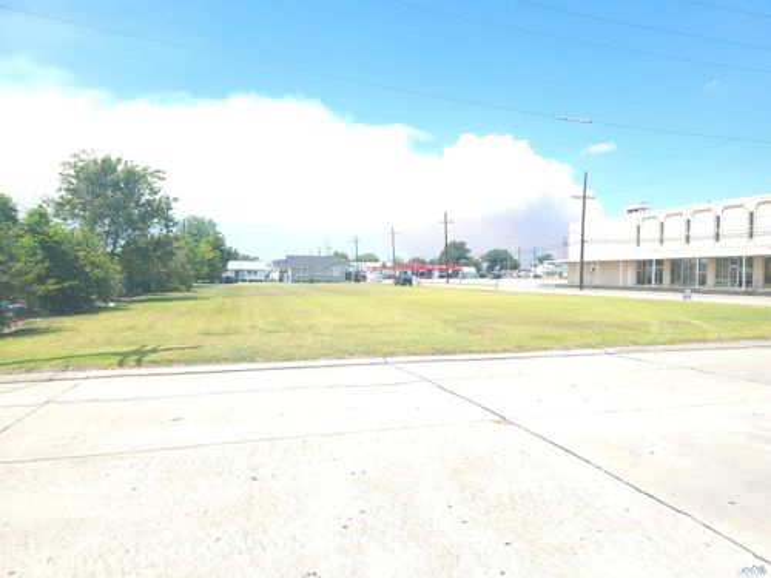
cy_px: 289
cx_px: 386
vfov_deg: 56.8
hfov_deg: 71.6
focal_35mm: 24
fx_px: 535
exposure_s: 1/750
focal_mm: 5
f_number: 1.8
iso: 40
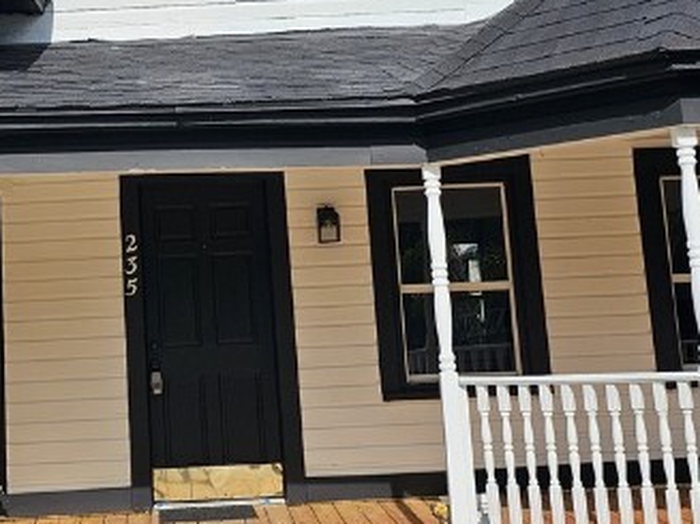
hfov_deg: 26.5
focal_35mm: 72
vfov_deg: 20.1
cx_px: 133
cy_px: 60
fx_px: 1455
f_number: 1.7
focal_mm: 6.3
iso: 10
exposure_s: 1/1946
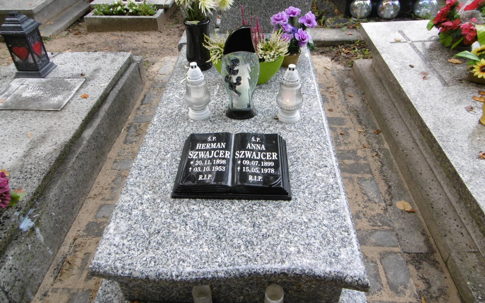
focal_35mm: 26
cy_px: 129
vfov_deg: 47.4
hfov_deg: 70.4
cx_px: 237
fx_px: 344
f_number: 3.1
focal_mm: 4.3
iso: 100
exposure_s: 1/60
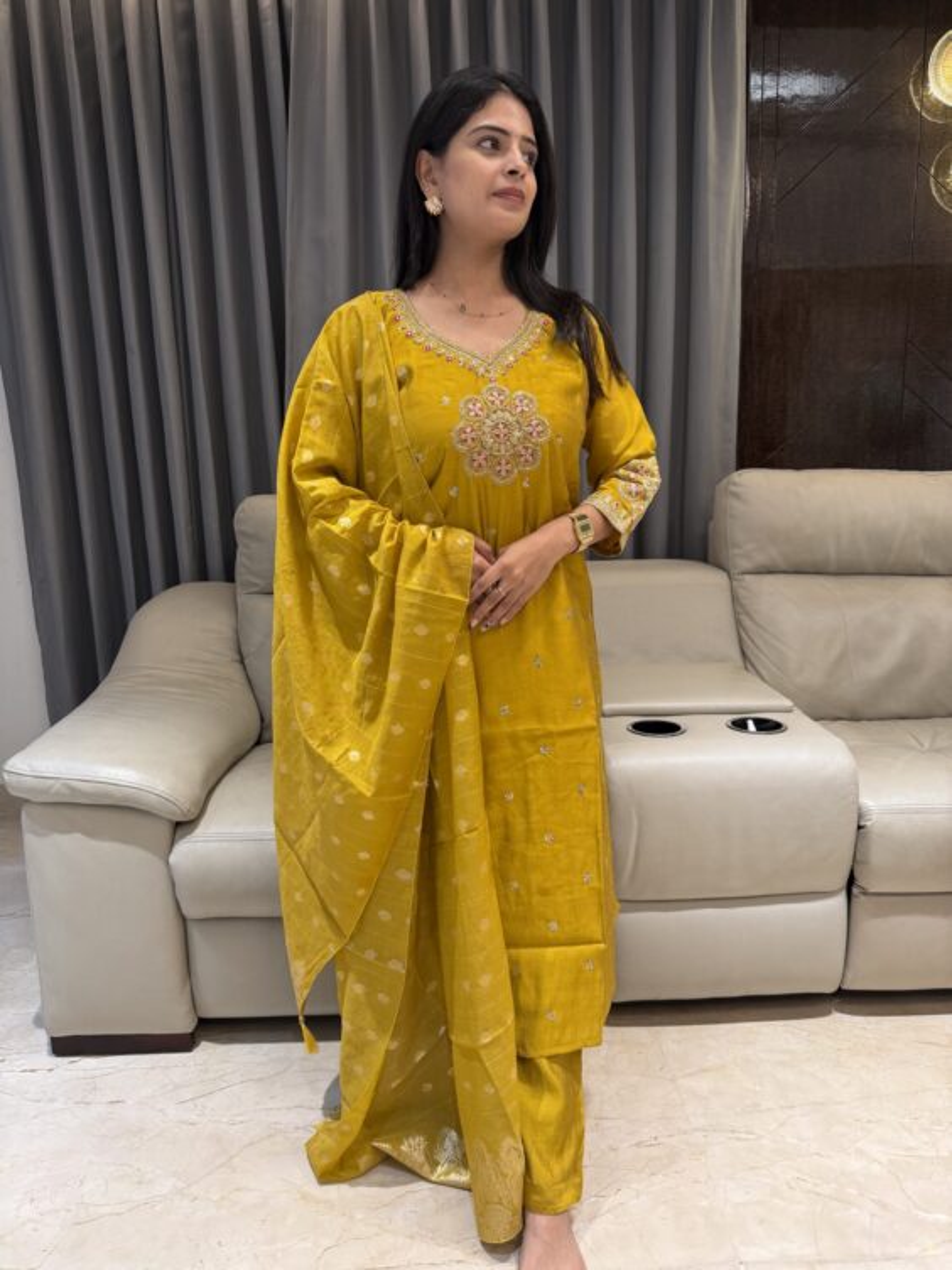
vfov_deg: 71.6
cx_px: 476
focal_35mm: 24
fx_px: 880
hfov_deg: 56.8
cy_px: 635
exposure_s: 1/100
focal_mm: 6.76
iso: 160
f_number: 1.78
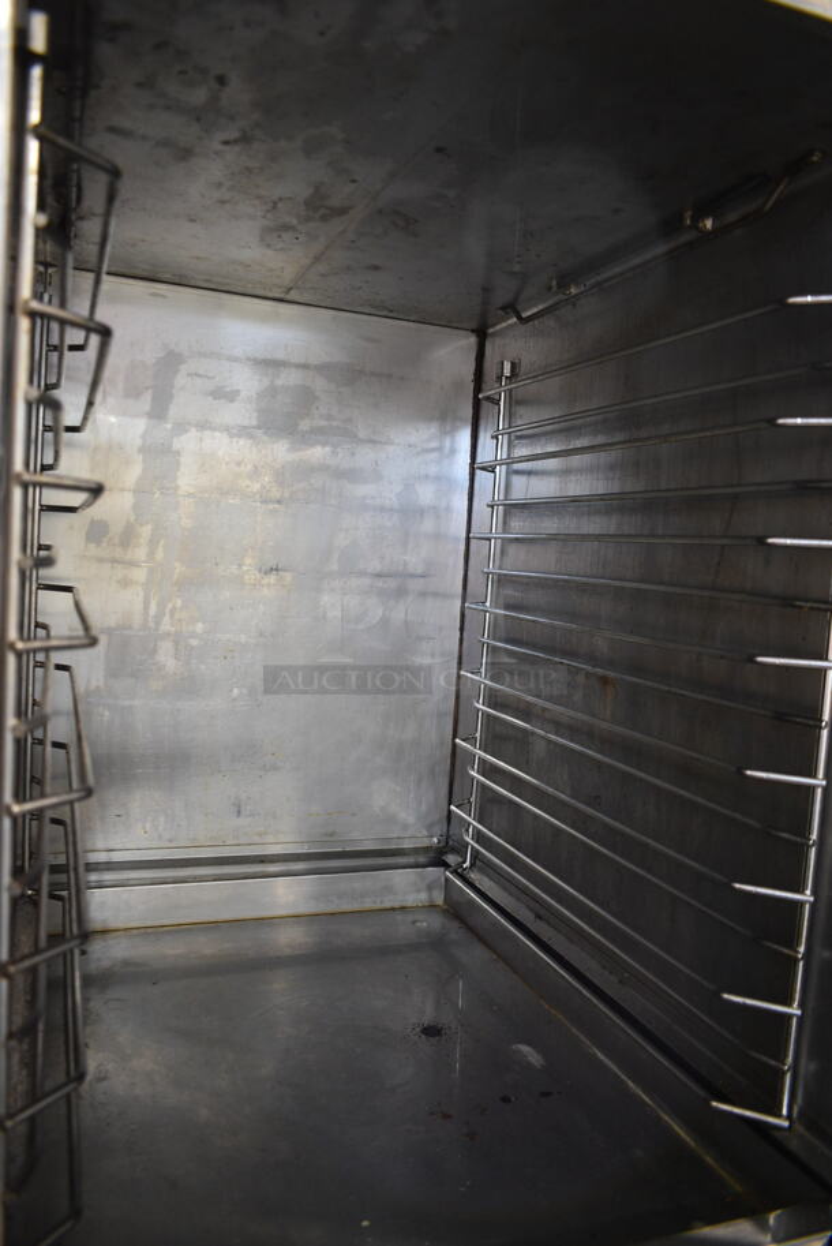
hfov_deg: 48.0
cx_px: 416
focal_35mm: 27
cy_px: 623
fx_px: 935
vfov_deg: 67.3
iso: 800
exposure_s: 1/30
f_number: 3.5
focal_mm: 18
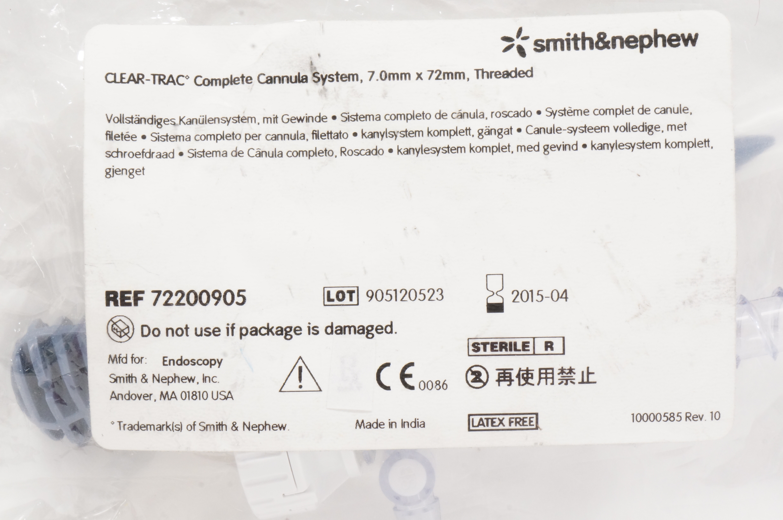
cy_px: 260
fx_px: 1792
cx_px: 392
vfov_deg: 16.5
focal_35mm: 82
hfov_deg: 24.6
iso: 1600
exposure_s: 1/20
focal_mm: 55
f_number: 20
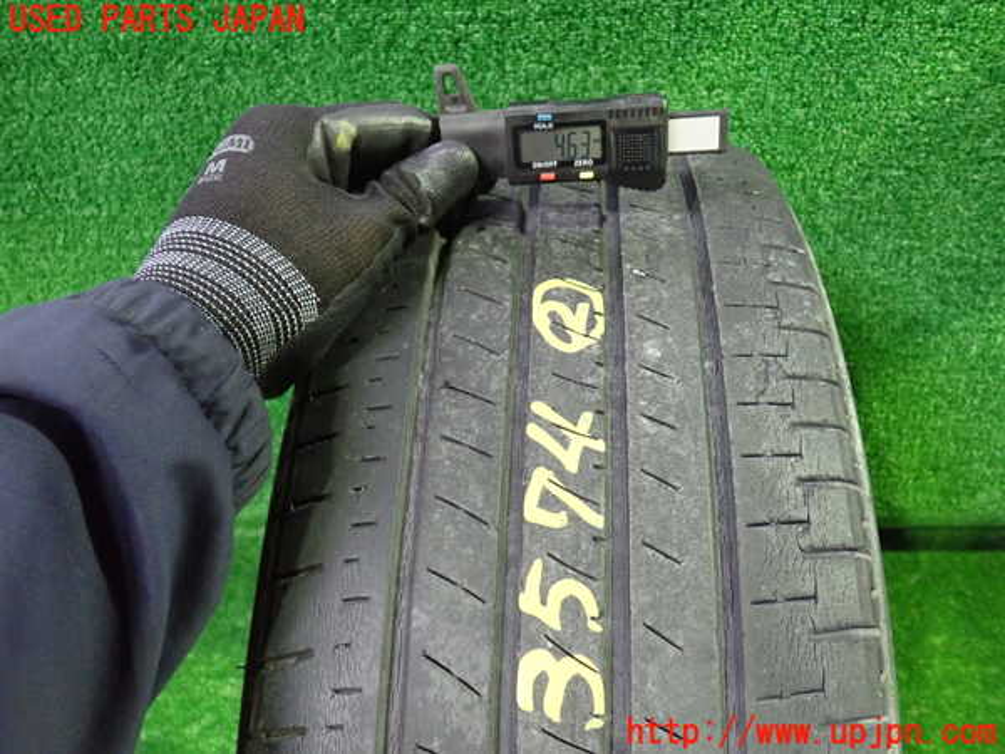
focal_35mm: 30
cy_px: 377
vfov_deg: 46.8
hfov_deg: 60.0
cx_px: 502
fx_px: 871
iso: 800
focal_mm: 5.4
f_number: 2.3
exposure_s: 1/30
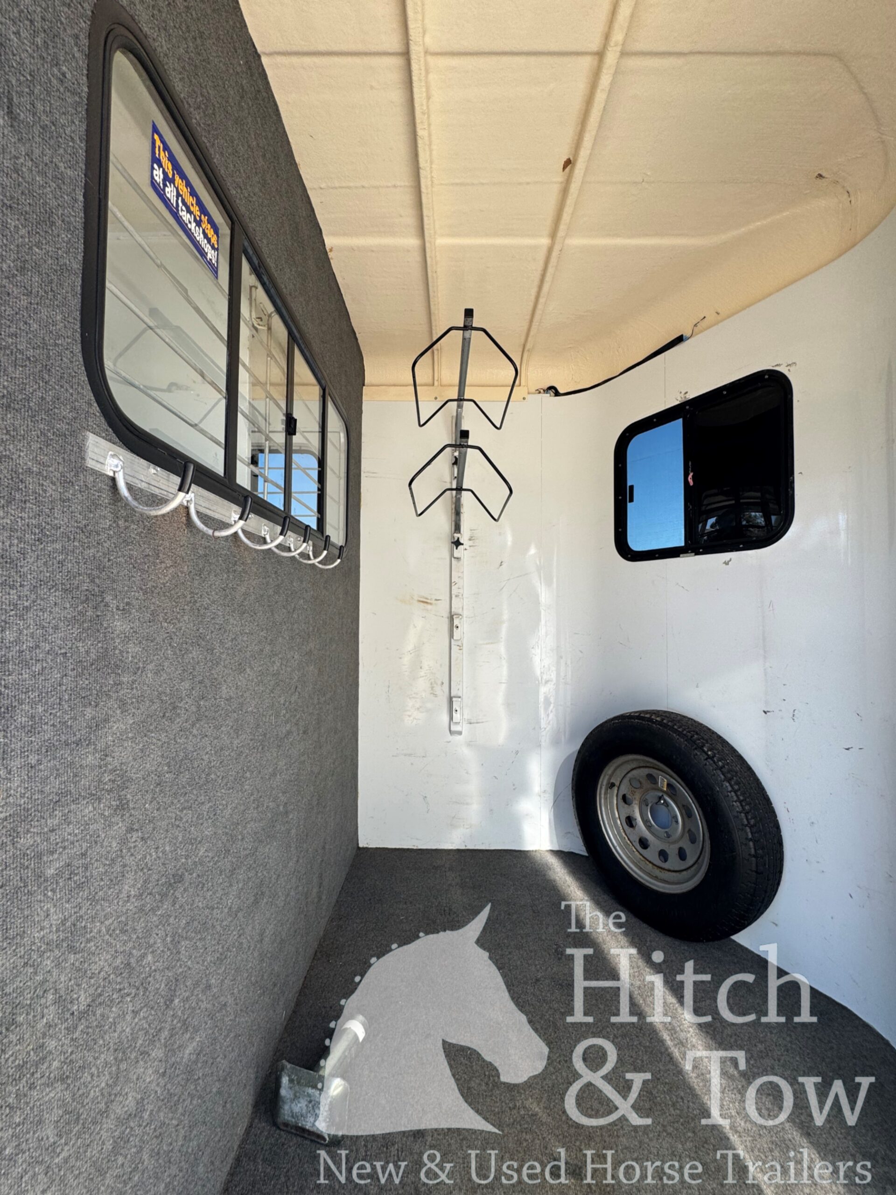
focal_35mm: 14
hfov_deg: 85.7
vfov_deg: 102.1
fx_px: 483
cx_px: 448
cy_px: 598
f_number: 2.2
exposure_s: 1/386
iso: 40
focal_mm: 2.22
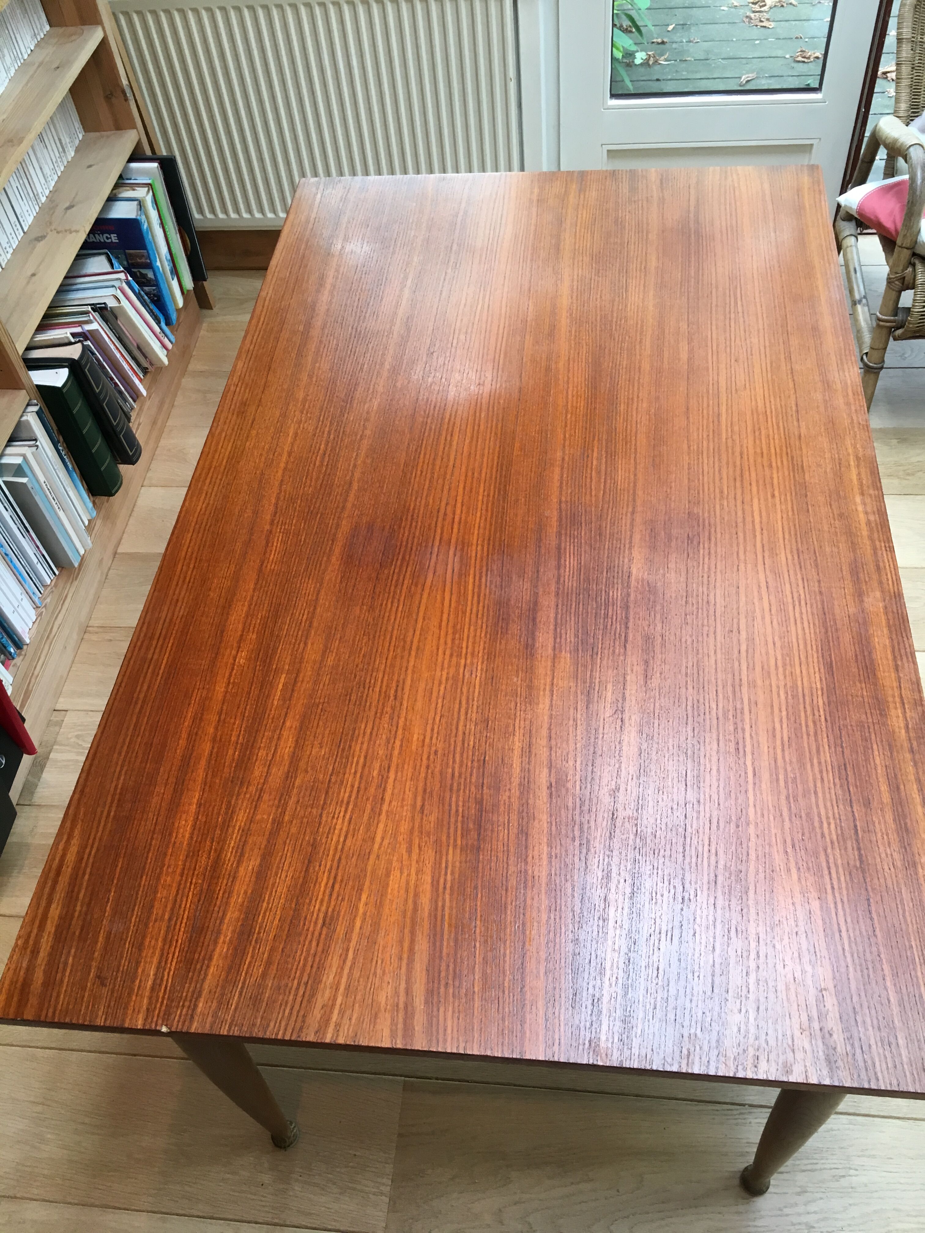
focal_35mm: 29
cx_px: 462
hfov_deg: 48.2
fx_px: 1033
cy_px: 616
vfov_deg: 61.7
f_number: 2.2
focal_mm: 4.15
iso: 50
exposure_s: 1/33
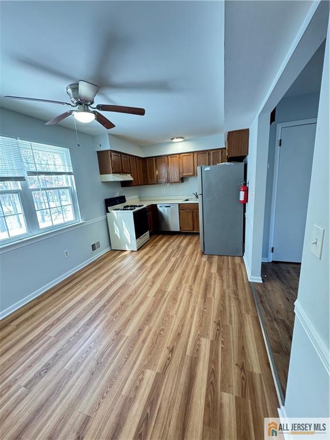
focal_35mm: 14
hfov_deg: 85.7
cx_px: 165
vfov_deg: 102.1
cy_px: 220
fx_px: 178
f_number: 2.2
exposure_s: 1/60
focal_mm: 2.22
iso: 200
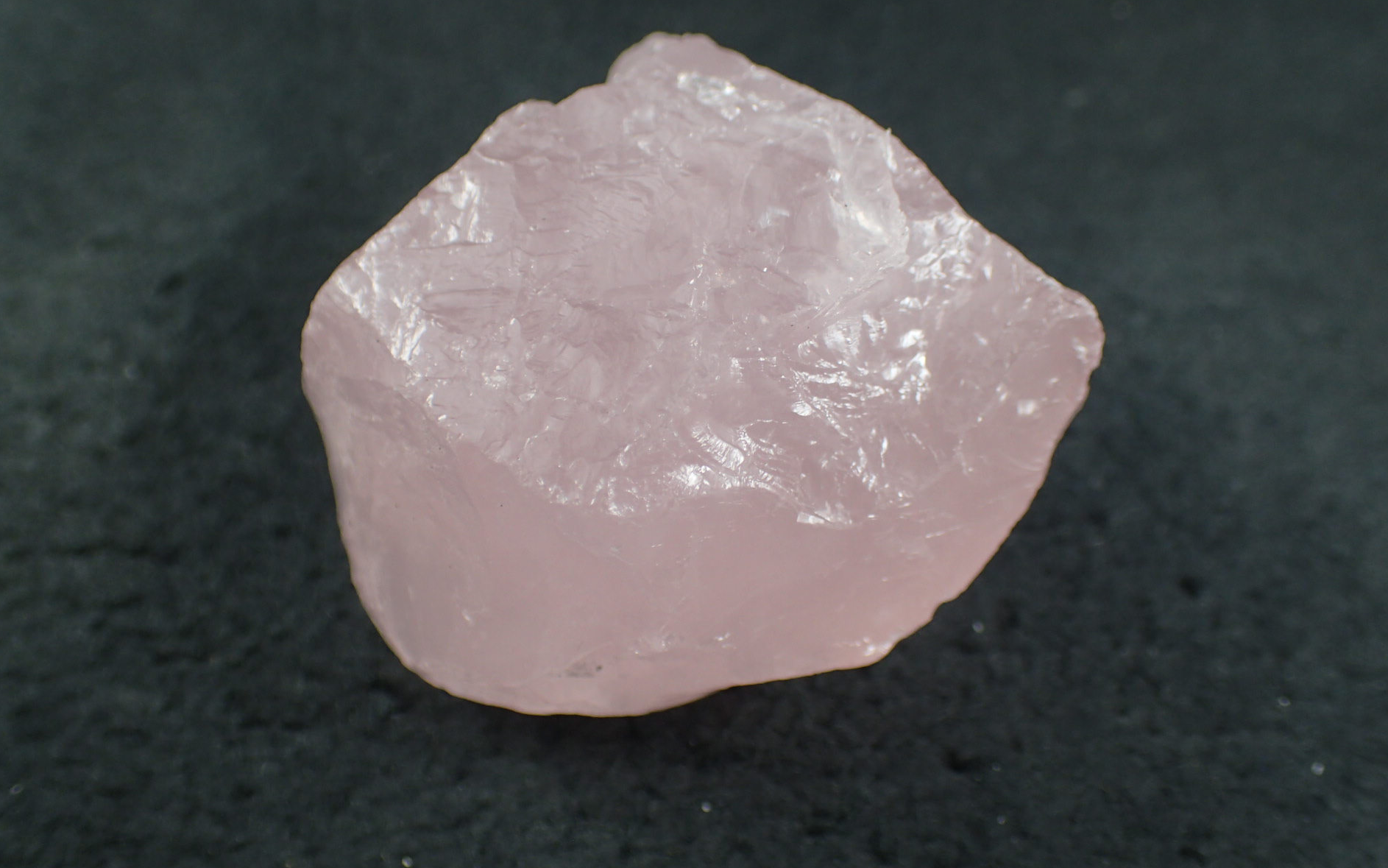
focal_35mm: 41
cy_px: 395
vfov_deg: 31.2
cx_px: 704
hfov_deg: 48.2
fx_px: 1551
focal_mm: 6.86
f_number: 2.7
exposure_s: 1/160
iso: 125
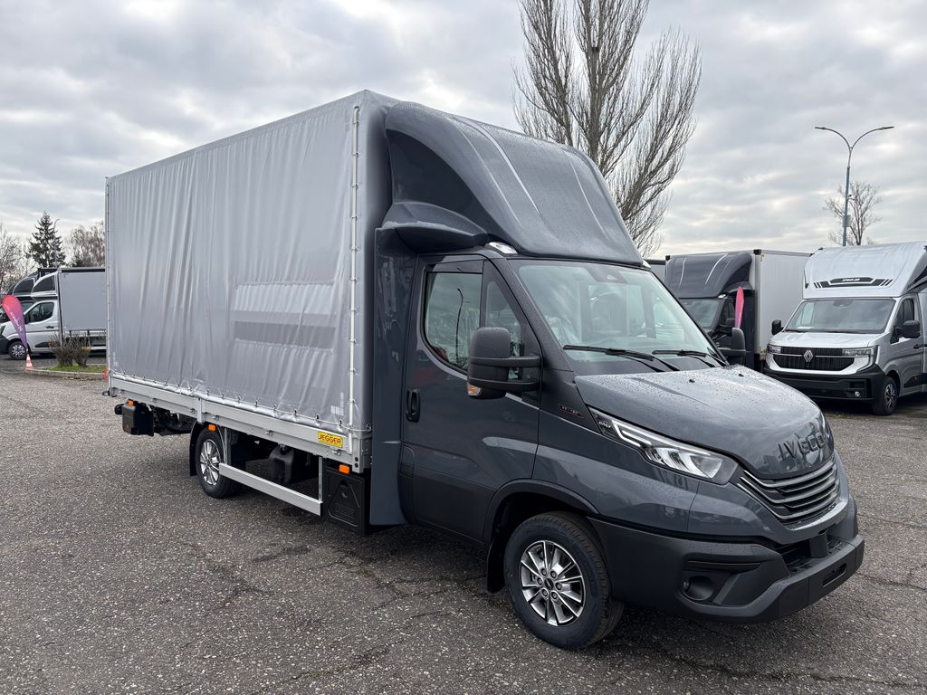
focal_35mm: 26
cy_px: 348
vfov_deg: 53.1
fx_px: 696
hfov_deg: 67.3
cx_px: 464
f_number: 1.6
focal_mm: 5.96
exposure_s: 1/1393
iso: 50
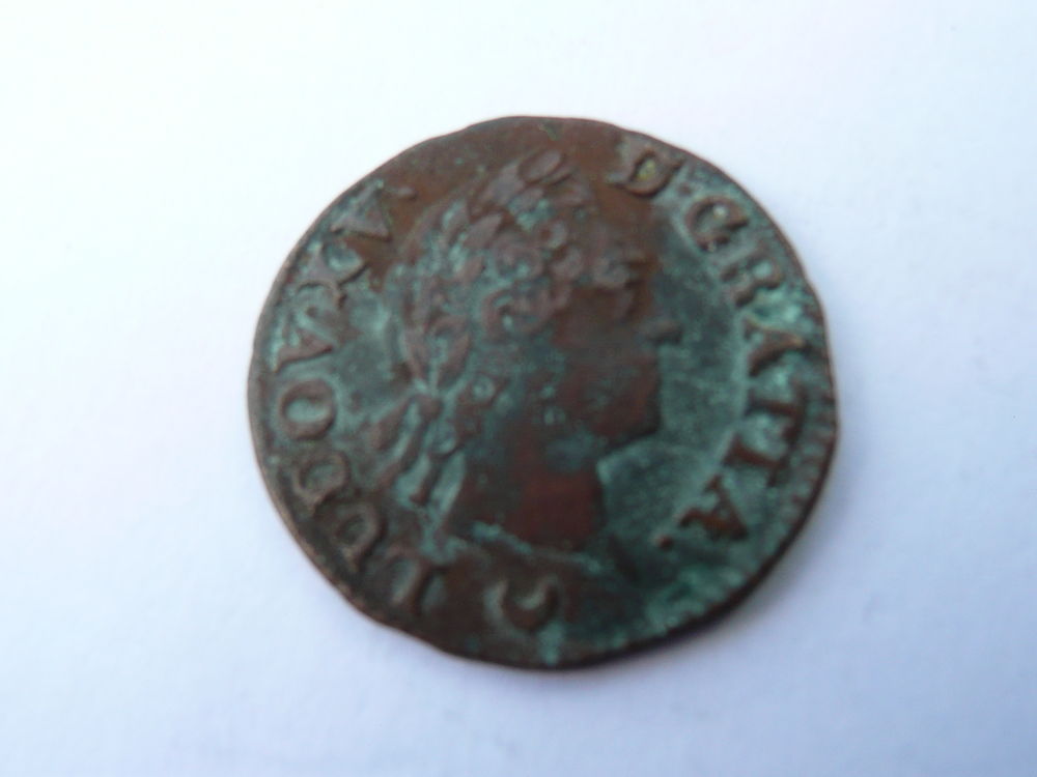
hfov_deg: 49.0
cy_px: 388
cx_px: 518
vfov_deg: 37.7
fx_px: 1138
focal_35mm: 38
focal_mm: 5.2
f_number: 3.5
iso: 100
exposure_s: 1/80
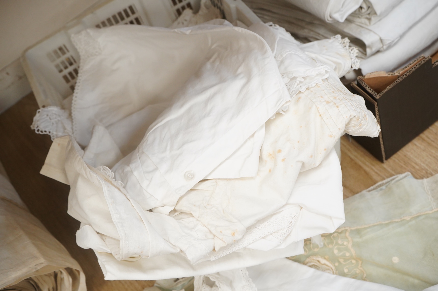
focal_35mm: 46
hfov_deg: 42.8
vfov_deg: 29.2
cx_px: 219
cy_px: 146
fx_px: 559
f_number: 7.1
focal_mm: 46
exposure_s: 1/100
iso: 3200
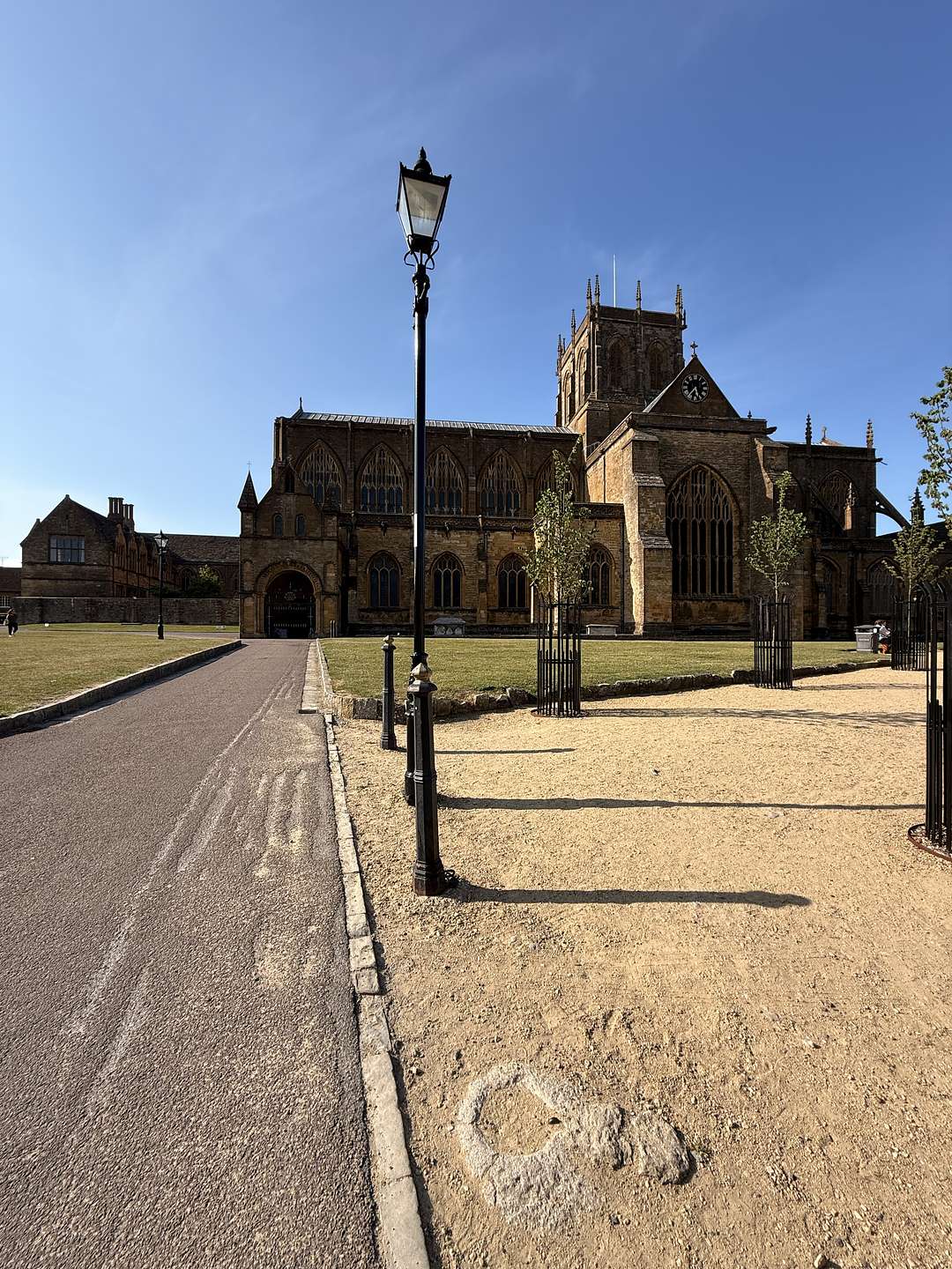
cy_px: 634
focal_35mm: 14
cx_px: 476
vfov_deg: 102.1
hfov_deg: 85.7
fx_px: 513
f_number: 2.2
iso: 50
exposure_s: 1/1399
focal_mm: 2.22
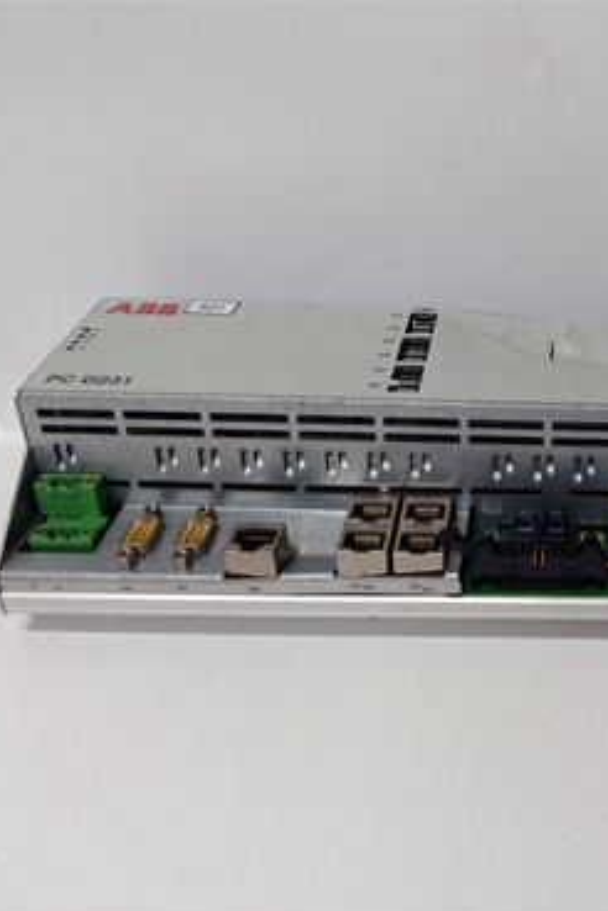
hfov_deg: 32.6
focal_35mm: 38
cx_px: 586
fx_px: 963
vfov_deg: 50.7
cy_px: 460
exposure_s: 1/33
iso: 188
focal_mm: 3.79
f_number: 2
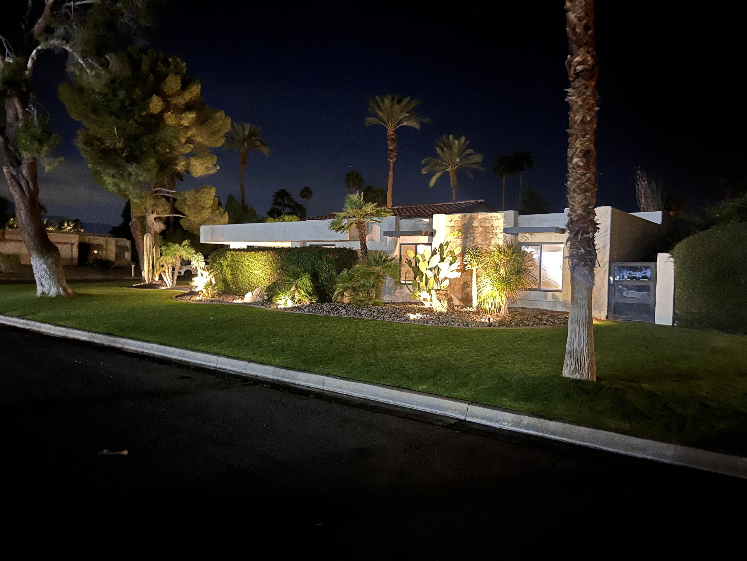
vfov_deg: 53.1
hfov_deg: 67.3
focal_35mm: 26
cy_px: 280
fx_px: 561
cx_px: 374
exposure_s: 1/2
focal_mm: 5.1
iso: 500
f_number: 1.6
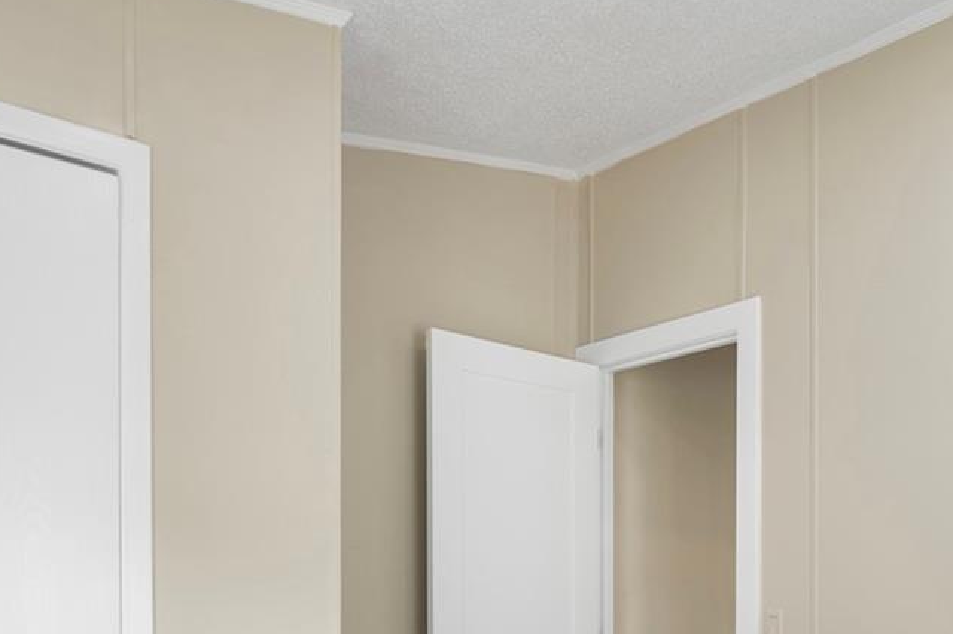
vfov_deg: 30.2
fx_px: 1091
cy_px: 630
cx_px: 694
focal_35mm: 41
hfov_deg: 45.8
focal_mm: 16.5
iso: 320
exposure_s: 1/50
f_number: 4
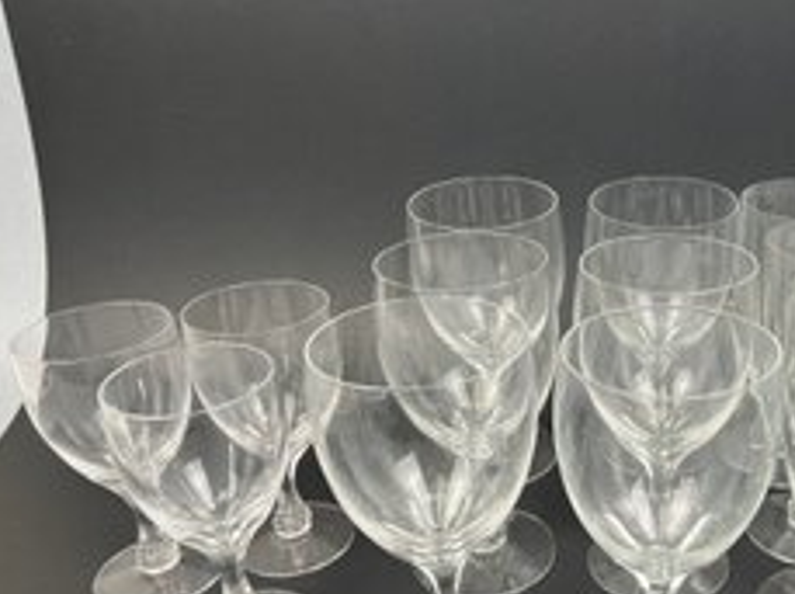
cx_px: 588
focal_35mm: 39
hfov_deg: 46.4
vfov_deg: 36.6
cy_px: 356
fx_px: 894
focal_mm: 5.7
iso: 80
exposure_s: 1/120
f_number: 1.5
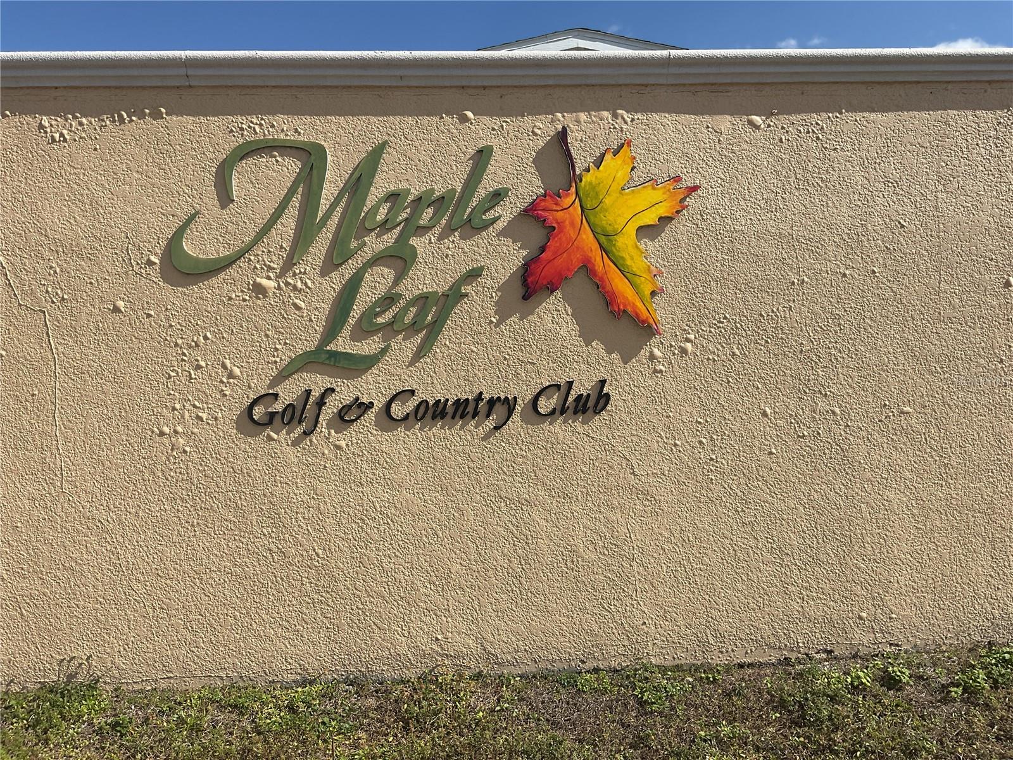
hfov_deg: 61.7
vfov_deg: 48.2
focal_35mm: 29
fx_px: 849
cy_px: 380
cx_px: 506
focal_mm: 3
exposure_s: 1/3125
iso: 16
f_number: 1.8
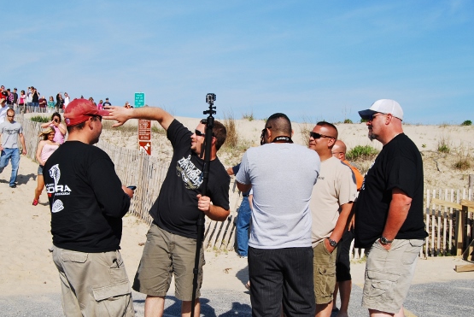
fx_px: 593
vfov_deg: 29.9
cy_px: 173
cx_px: 232
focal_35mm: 45
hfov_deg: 43.6
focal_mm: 26
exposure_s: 1/400
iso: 200
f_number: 10
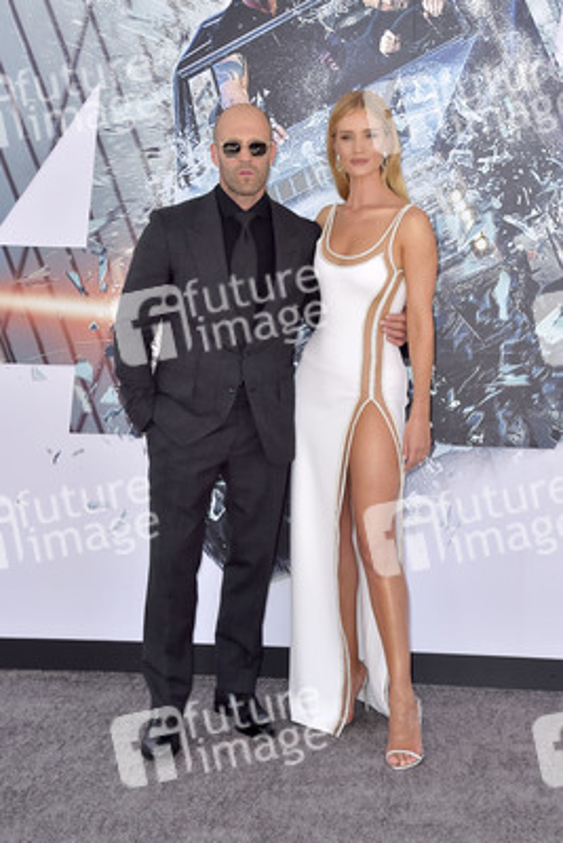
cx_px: 282
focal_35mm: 50
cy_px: 422
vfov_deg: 39.6
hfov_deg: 27.0
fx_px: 1172
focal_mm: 50
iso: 320
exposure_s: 1/250
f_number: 7.1
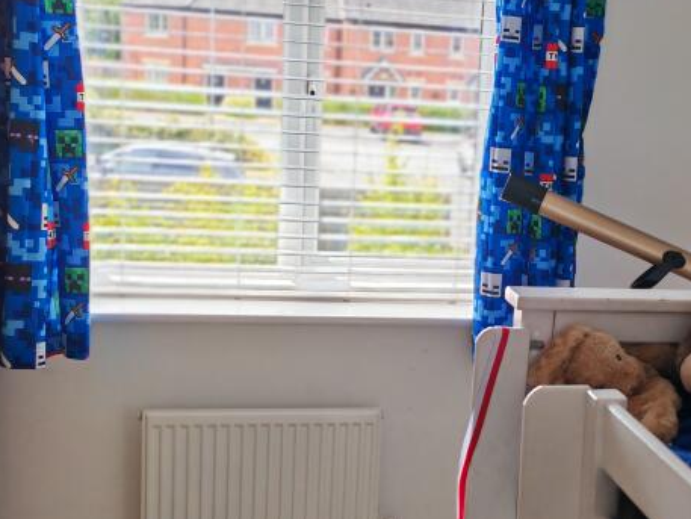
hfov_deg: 33.9
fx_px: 1118
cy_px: 298
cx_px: 476
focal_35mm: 56
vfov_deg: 26.1
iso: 80
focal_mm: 5.3
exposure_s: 1/330
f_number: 2.4
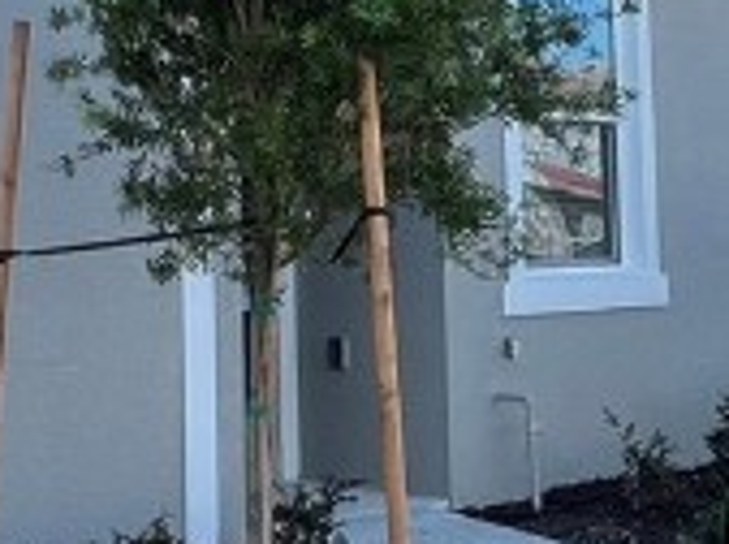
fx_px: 1660
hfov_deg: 24.7
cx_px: 423
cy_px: 147
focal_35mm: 79
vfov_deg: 18.5
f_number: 1.8
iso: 32
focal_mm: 1.57
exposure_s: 1/713
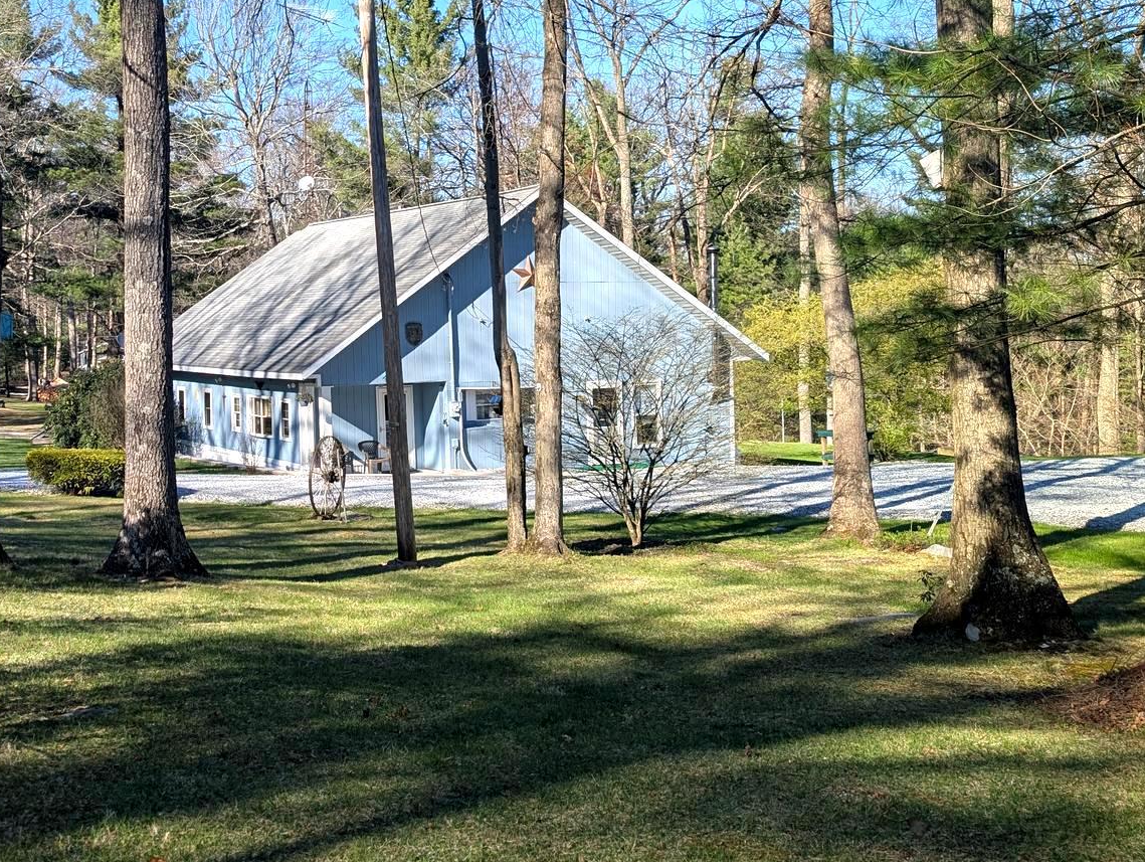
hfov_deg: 42.3
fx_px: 1424
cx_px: 274
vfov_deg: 33.4
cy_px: 299
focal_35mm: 43
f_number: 1.68
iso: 20
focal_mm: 6.9
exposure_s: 1/571
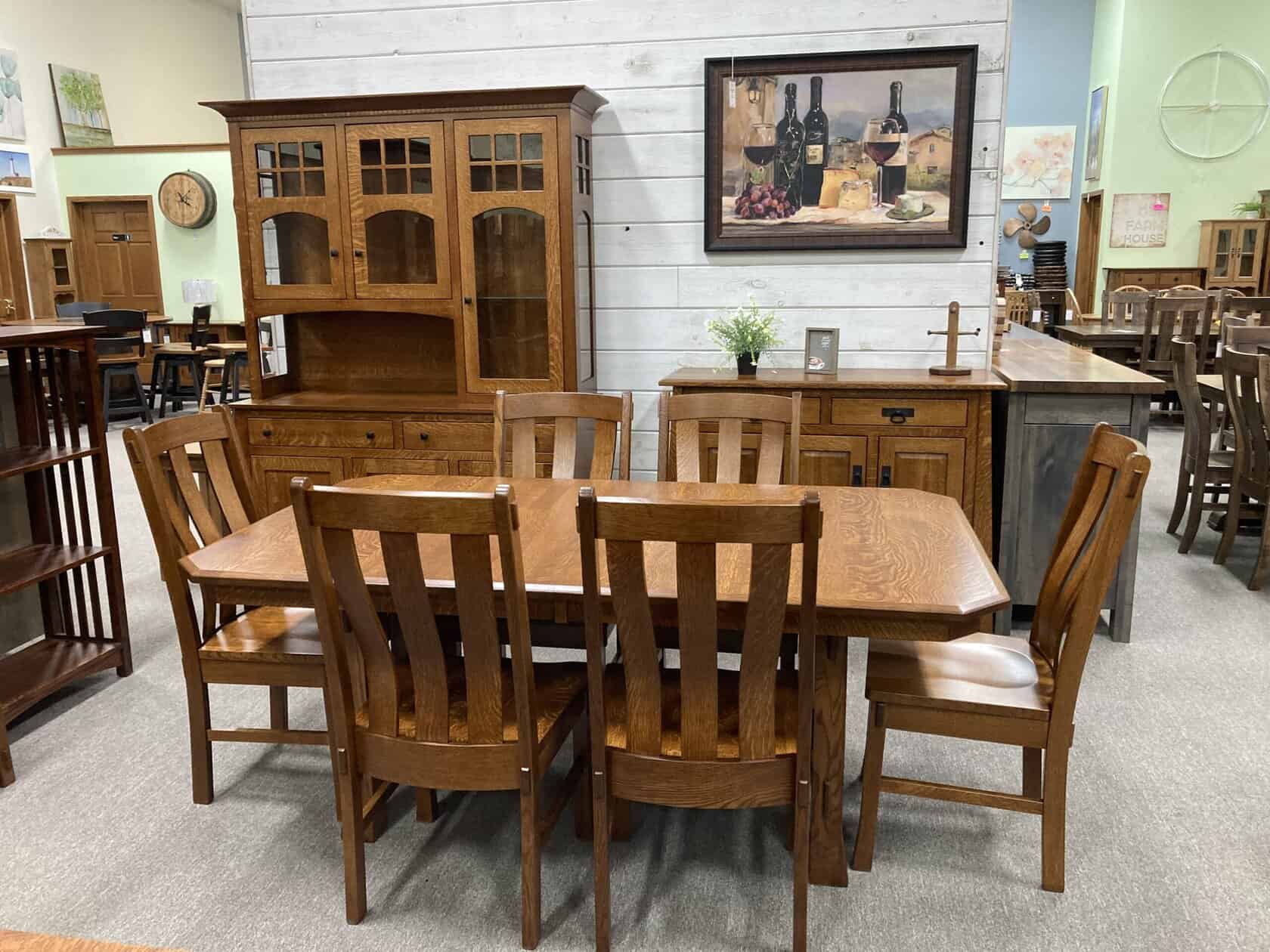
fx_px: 1027
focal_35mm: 28
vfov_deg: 49.7
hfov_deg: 63.4
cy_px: 476
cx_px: 635
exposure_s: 1/60
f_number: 1.8
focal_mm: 3.99
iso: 200
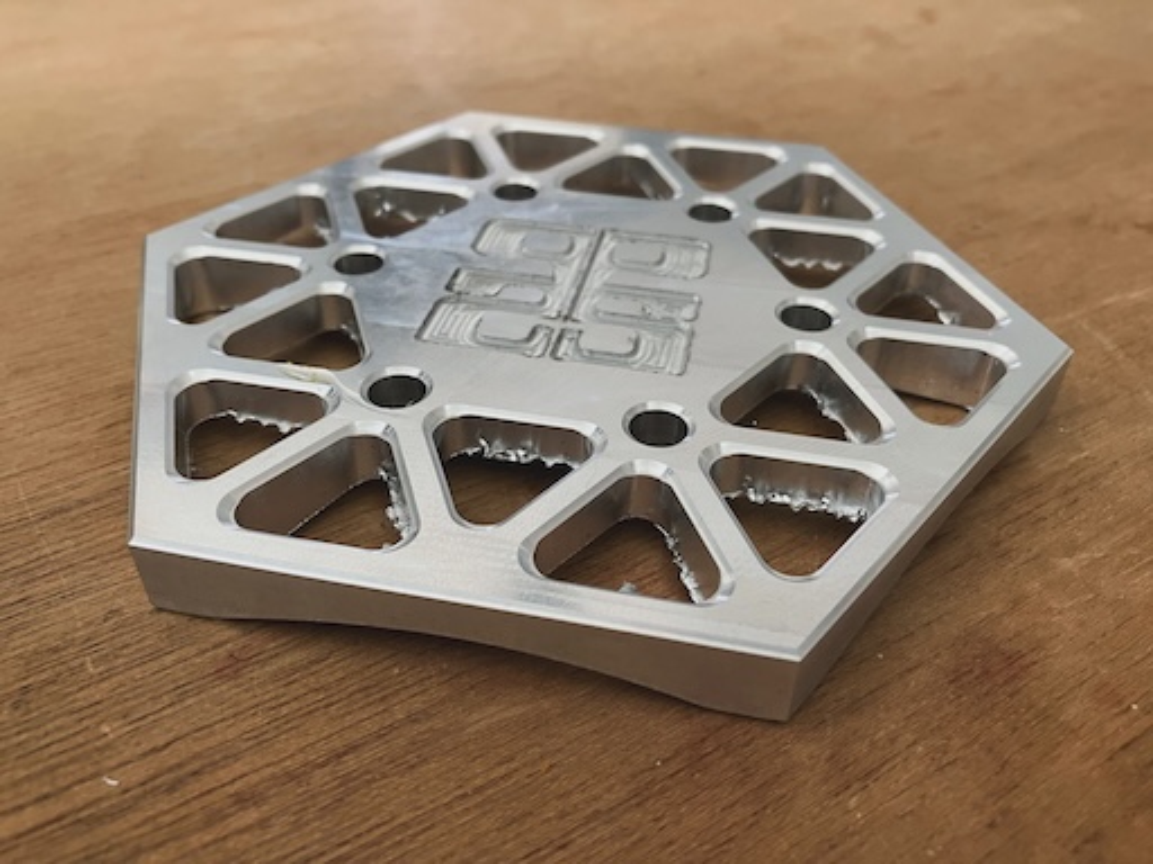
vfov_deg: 49.7
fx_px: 933
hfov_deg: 63.4
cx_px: 576
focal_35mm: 28
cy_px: 432
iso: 200
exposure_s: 1/60
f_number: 1.8
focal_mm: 3.99
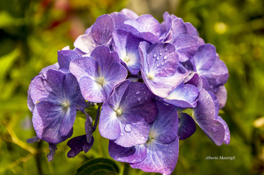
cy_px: 88
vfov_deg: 16.5
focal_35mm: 82
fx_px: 604
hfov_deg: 24.7
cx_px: 132
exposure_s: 1/400
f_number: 8
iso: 160
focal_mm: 55
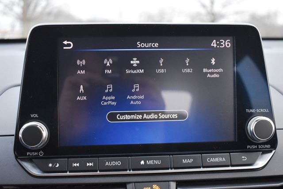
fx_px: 330
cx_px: 142
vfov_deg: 31.9
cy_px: 94
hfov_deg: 46.4
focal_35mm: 42
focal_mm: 28
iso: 1600
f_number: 4.2
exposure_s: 1/125
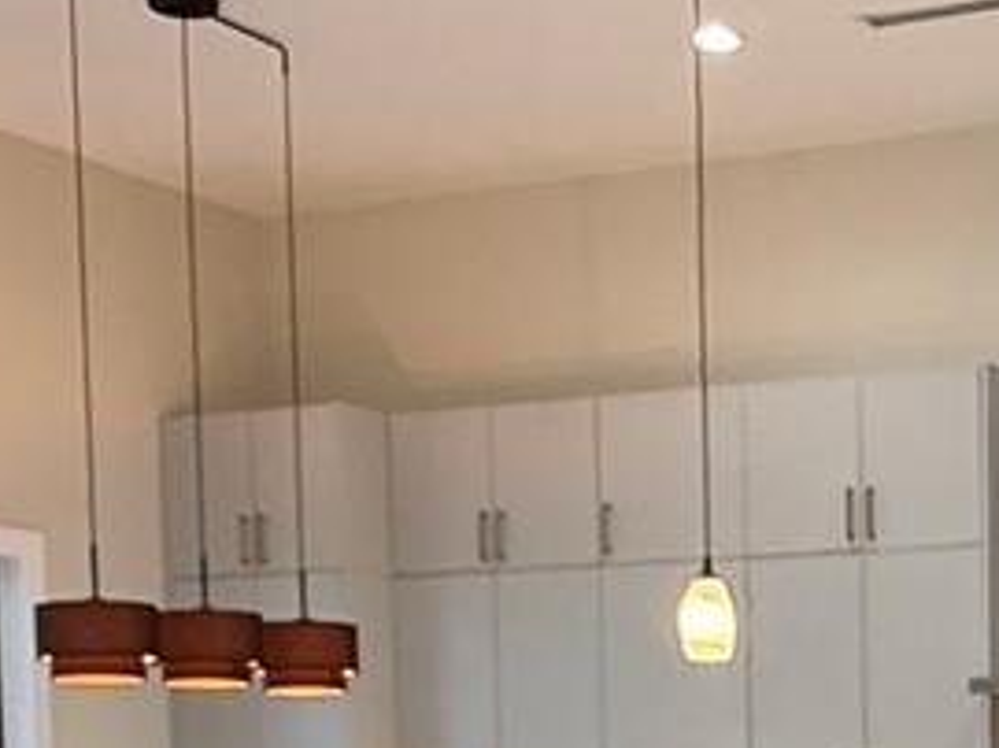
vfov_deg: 16.6
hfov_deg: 22.7
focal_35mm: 83
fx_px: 2393
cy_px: 1004
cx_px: 973
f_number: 2.2
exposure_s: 1/120
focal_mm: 2.22
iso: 500
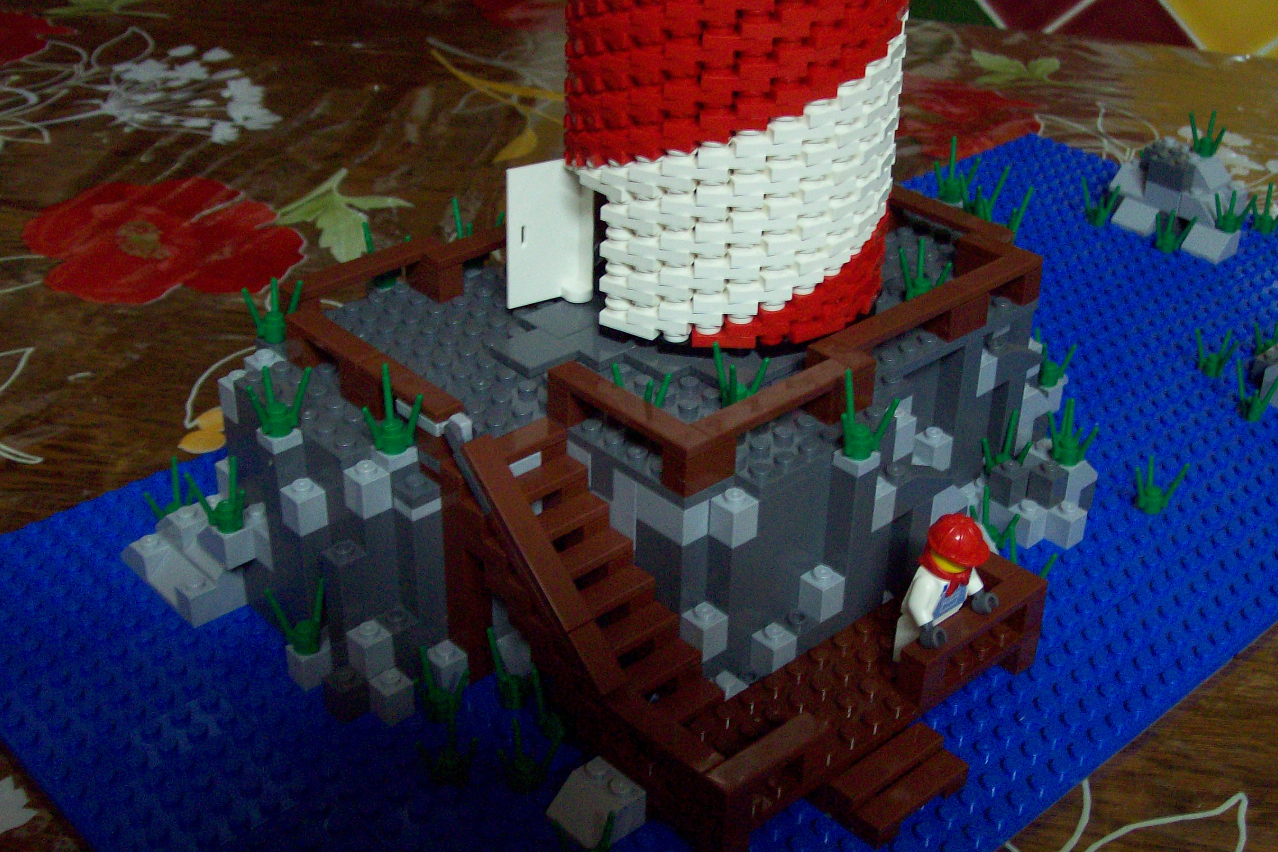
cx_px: 638
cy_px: 440
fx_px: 1668
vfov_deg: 28.6
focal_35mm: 47
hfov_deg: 41.9
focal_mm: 7.6
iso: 160
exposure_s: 1/8
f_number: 3
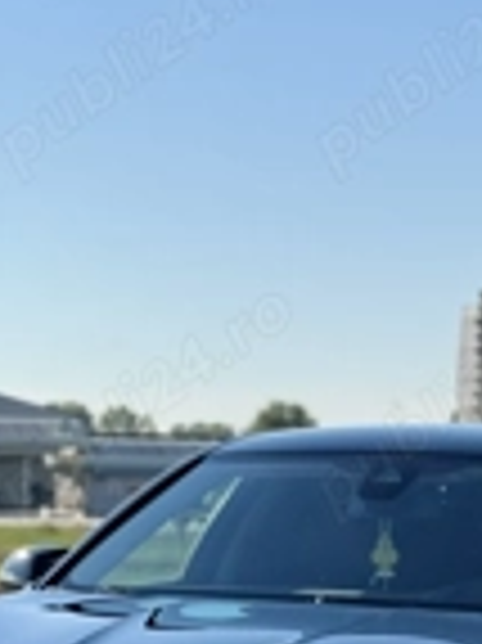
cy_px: 820
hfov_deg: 11.0
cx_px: 302
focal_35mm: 134
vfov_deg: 14.2
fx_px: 2492
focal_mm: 6.76
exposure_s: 1/6410
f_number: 1.78
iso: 64
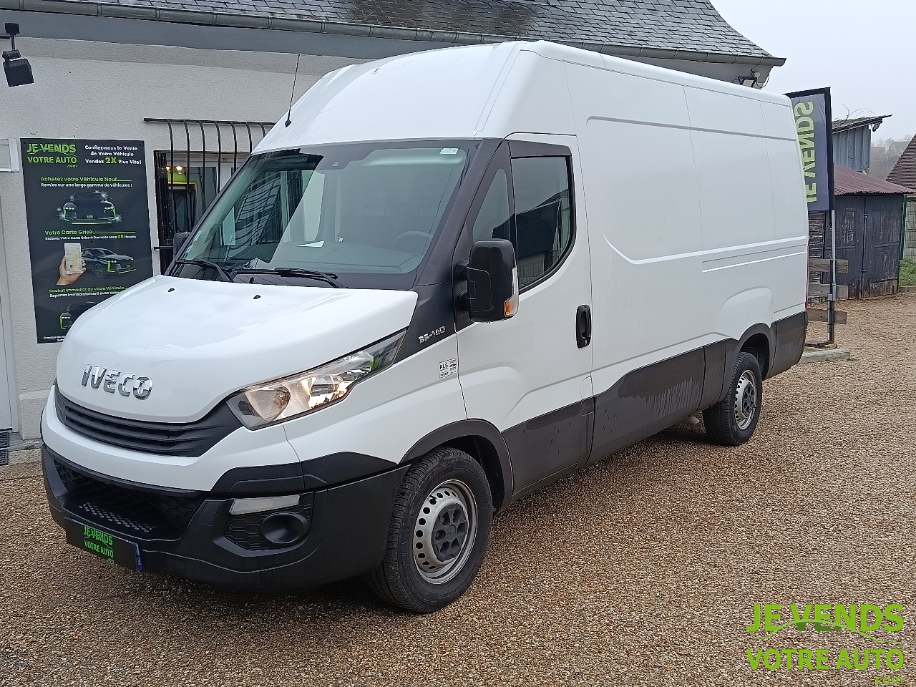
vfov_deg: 42.9
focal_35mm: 33
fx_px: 873
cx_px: 458
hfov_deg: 55.4
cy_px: 344
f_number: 1.7
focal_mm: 5.24
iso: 77
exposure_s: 1/100
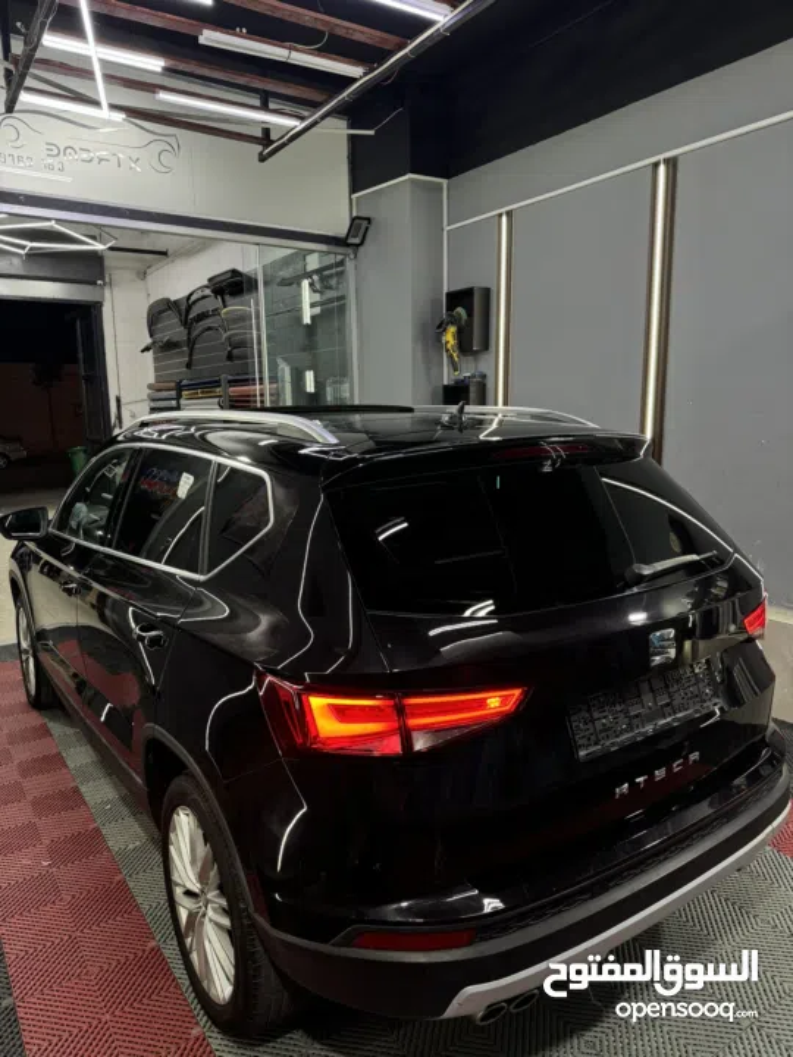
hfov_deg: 56.8
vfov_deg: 71.6
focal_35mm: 24
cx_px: 396
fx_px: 733
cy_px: 528
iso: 125
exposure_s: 1/50
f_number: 1.78
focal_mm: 6.76
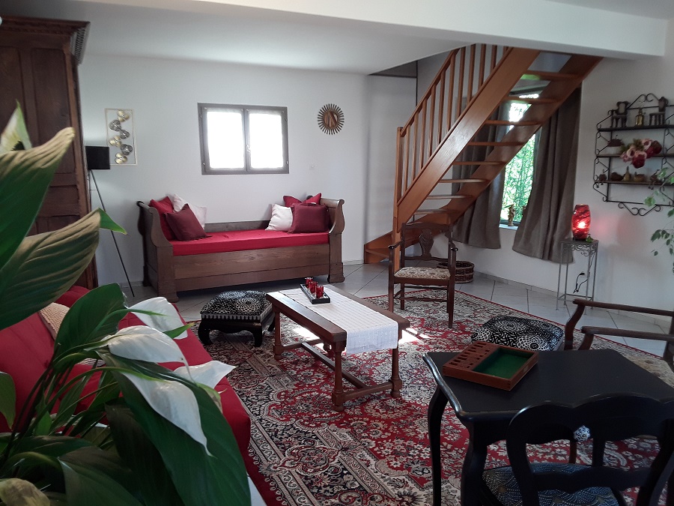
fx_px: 526
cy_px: 253
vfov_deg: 51.4
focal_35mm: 27
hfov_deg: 65.3
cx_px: 337
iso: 50
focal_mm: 2.91
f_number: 1.9
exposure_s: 1/33
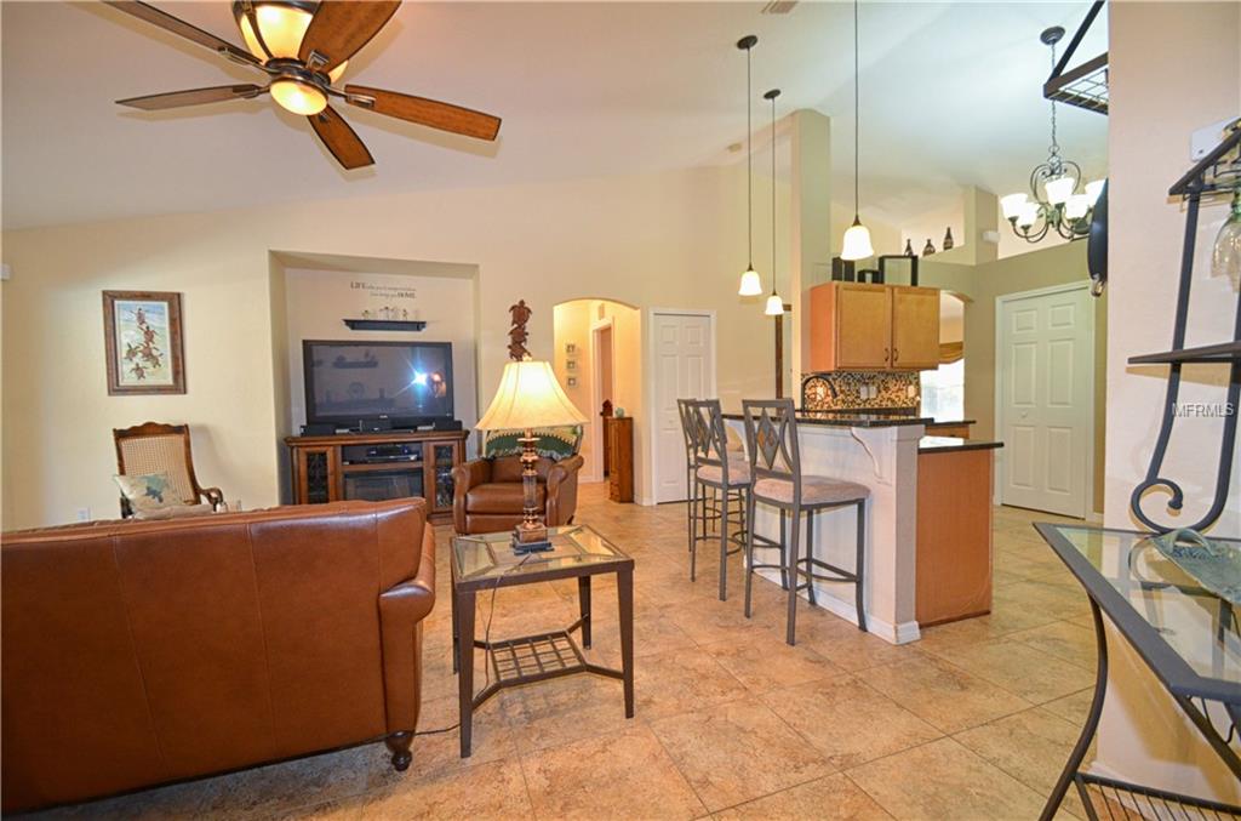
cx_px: 620
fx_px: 516
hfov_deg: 100.5
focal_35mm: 15
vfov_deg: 77.0
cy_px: 410
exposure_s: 1/60
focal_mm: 10
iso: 900
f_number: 4
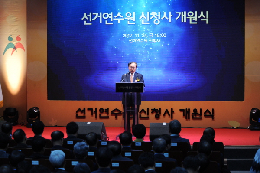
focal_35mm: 120
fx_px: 866
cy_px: 86
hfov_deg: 17.1
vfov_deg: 11.4
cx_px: 130
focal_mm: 120
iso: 1600
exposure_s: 1/160
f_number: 5.6
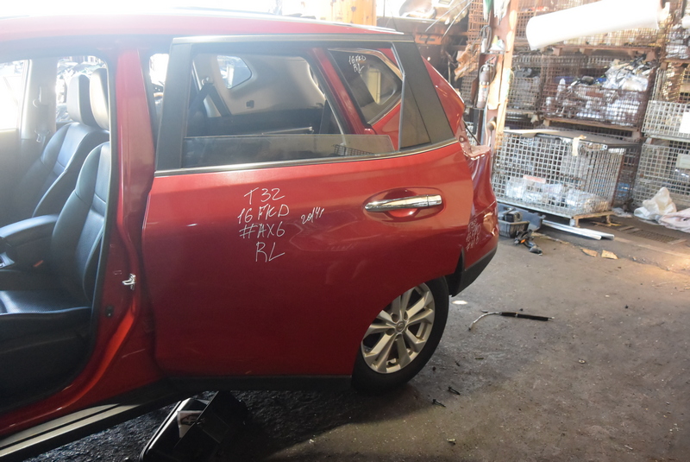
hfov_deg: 63.6
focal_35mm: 29
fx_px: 556
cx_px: 345
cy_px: 231
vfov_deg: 45.0
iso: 2200
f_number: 3.5
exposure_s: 1/125
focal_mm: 11
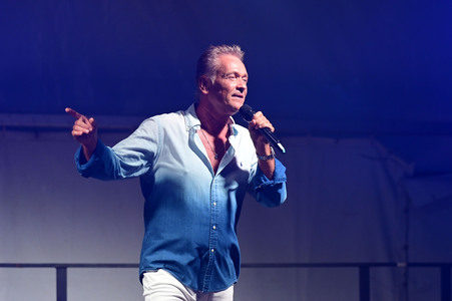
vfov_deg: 7.4
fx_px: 2321
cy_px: 150
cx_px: 226
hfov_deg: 11.1
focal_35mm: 185
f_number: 2.8
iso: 1600
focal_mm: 185
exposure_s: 1/400
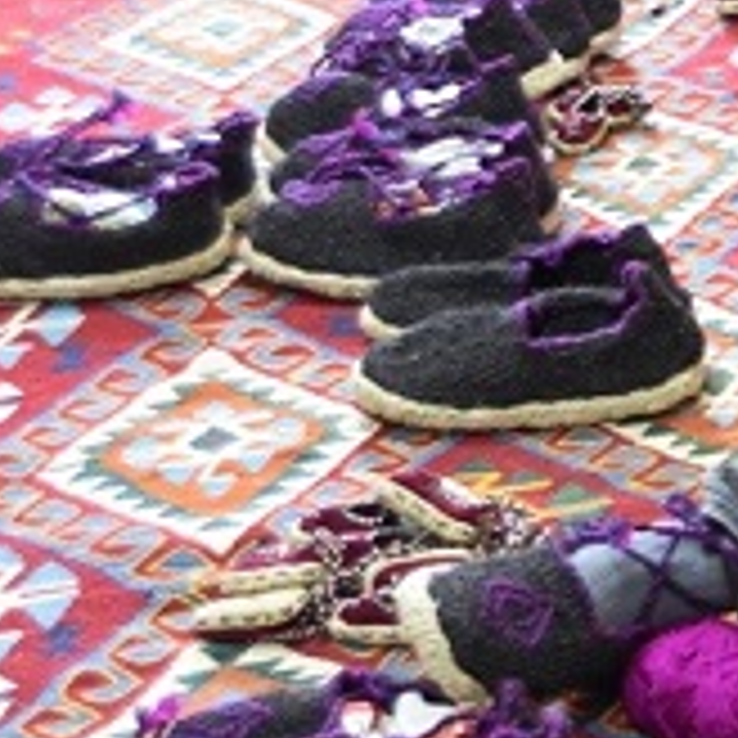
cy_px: 50
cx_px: 1112
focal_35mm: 126
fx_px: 3028
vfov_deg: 13.7
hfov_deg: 13.1
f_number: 2.8
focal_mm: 27
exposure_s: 1/30
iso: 1000
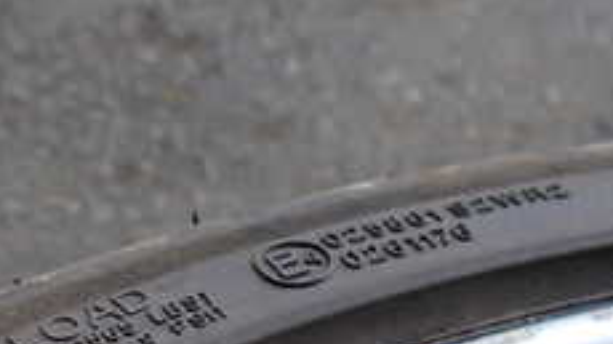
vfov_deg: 16.0
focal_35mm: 71
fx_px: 1153
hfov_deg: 29.3
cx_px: 152
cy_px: 467
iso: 320
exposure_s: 1/160
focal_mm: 4.5
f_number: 2
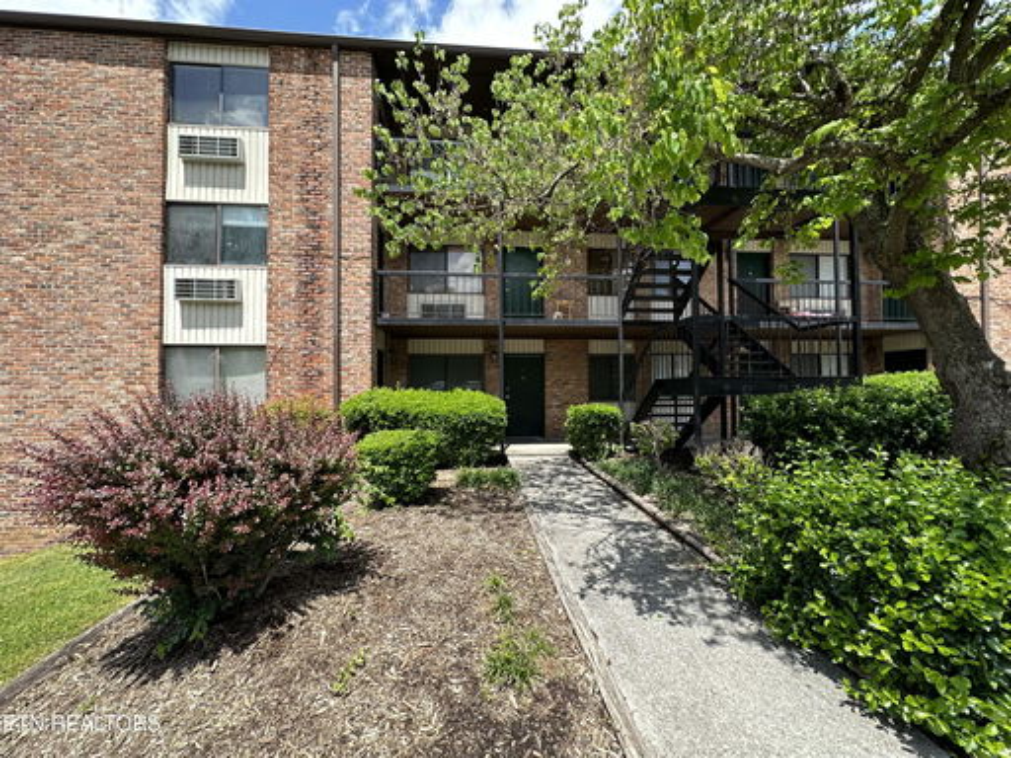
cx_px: 506
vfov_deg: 85.7
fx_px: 409
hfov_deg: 102.1
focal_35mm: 14
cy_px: 379
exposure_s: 1/707
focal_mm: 2.22
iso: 40
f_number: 2.2
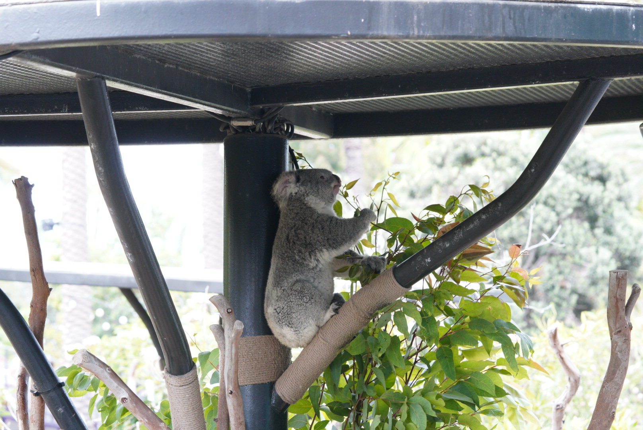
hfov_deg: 15.2
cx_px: 322
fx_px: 2413
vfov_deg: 10.2
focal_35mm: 135
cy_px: 215
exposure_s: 1/60
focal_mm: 90
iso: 1000
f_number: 6.3
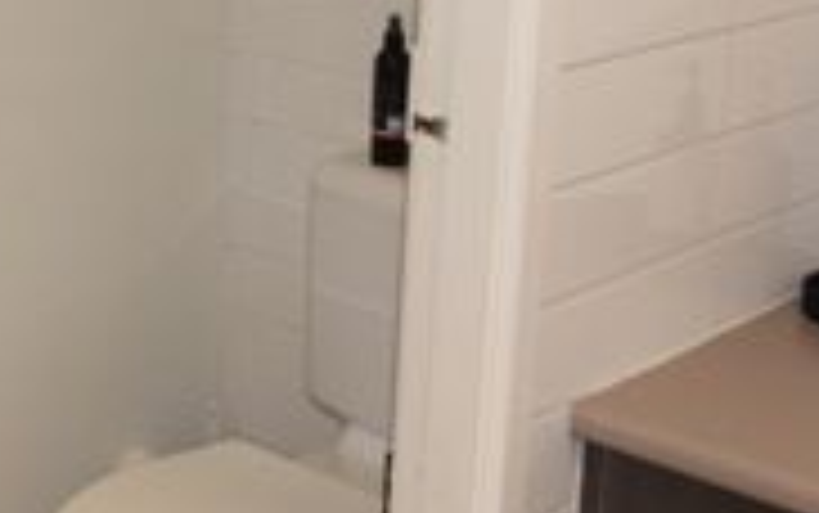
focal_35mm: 79
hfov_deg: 25.2
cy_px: 115
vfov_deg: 16.4
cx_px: 50
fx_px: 1764
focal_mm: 20
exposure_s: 1/80
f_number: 4.5
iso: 800
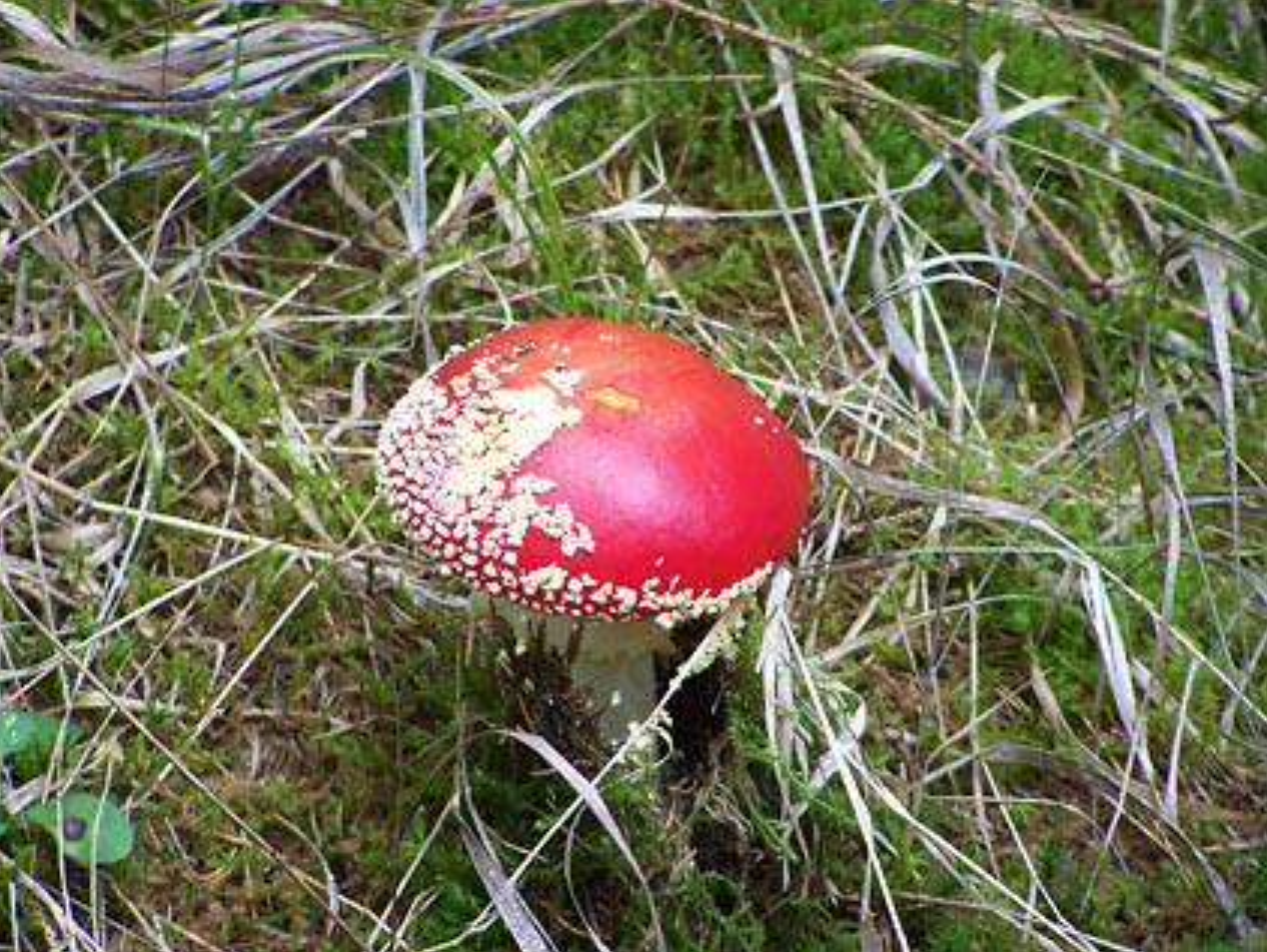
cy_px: 476
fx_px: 10620
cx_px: 632
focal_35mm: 290
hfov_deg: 6.8
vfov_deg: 5.1
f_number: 3.4
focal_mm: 47.7
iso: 160
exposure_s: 1/50
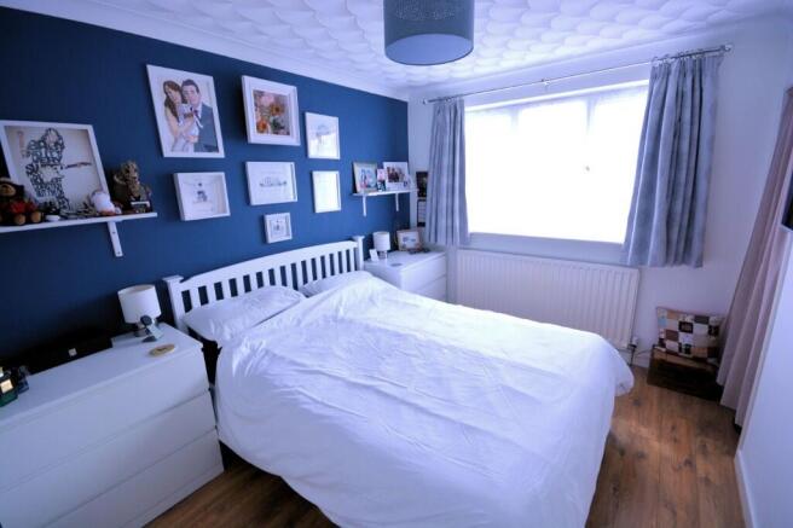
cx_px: 396
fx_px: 330
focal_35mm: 15
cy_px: 264
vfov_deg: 77.3
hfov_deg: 100.4
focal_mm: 10
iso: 400
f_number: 8
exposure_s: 1/25
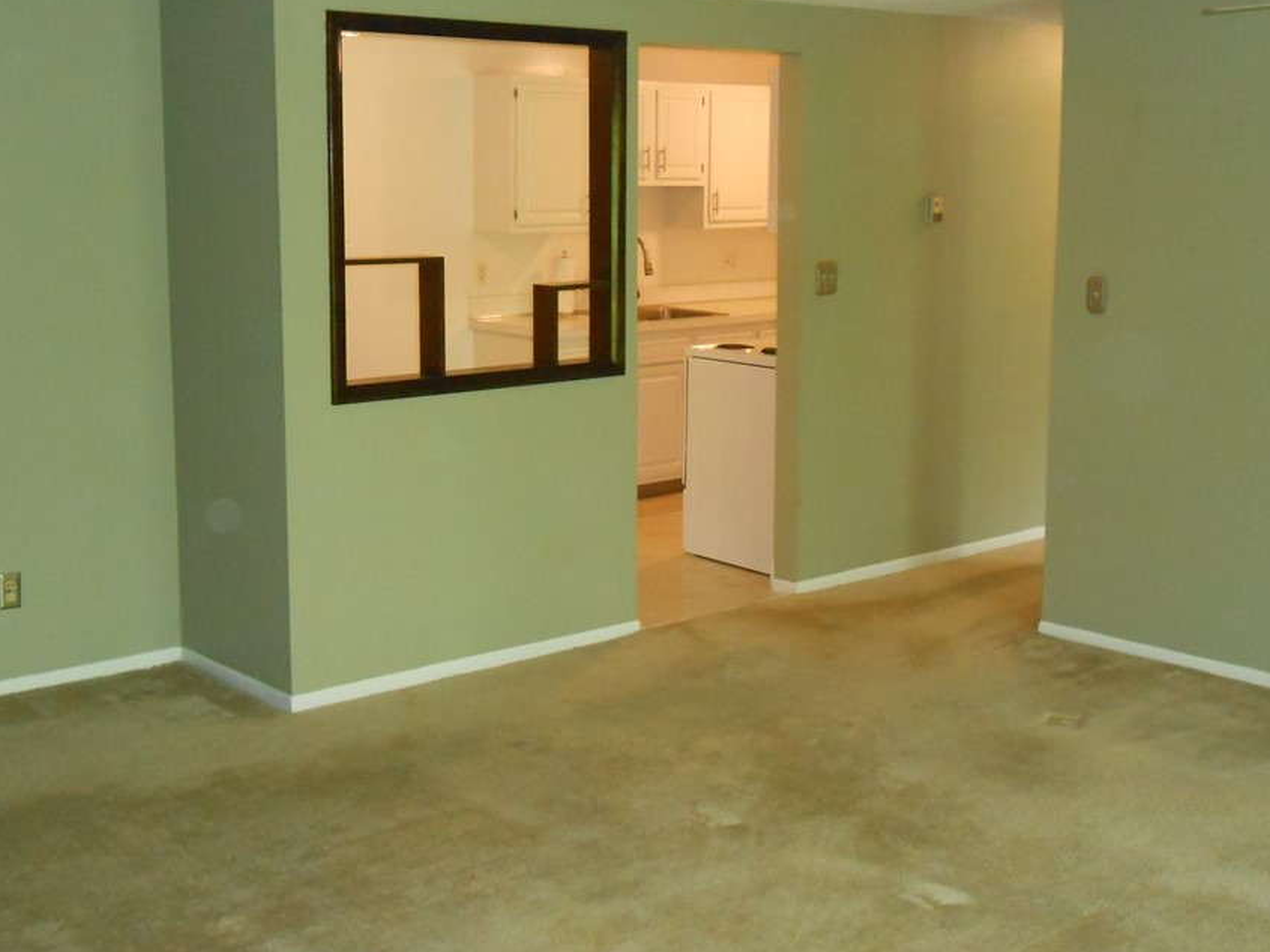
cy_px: 390
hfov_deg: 41.2
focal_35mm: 46
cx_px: 597
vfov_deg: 31.4
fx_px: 1687
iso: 640
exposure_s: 1/30
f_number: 4.2
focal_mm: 6.8
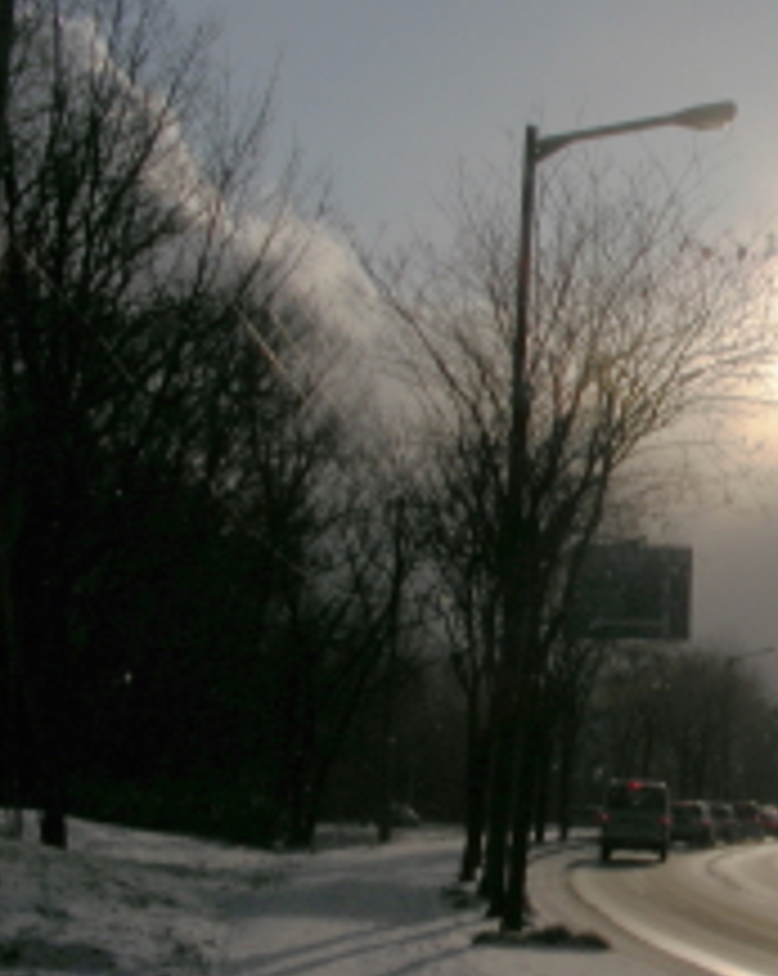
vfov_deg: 24.8
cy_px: 506
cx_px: 931
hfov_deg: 18.8
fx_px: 2221
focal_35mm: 77
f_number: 6.8
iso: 50
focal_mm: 6.3
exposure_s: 1/440
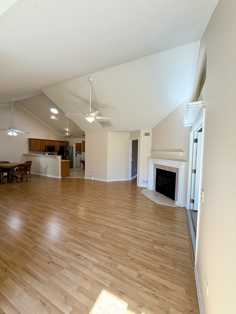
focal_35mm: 14
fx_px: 127
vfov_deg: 102.1
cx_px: 118
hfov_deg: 85.7
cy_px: 157
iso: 100
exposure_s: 1/120
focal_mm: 2.22
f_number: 2.2
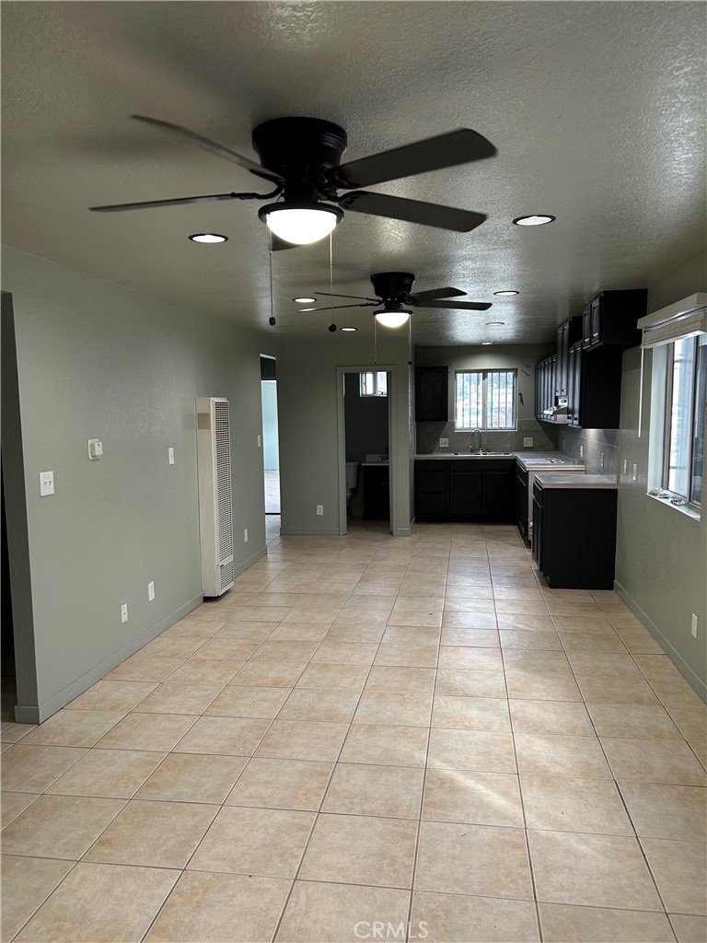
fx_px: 708
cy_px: 472
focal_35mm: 26
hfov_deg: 53.1
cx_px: 354
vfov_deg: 67.3
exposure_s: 1/60
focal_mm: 5.7
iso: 80
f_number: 1.5
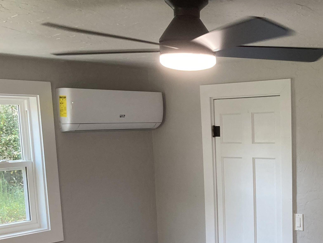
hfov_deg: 33.3
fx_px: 513
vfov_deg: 26.1
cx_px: 284
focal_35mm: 55
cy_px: 196
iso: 80
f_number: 1.8
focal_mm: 3.99
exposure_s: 1/98
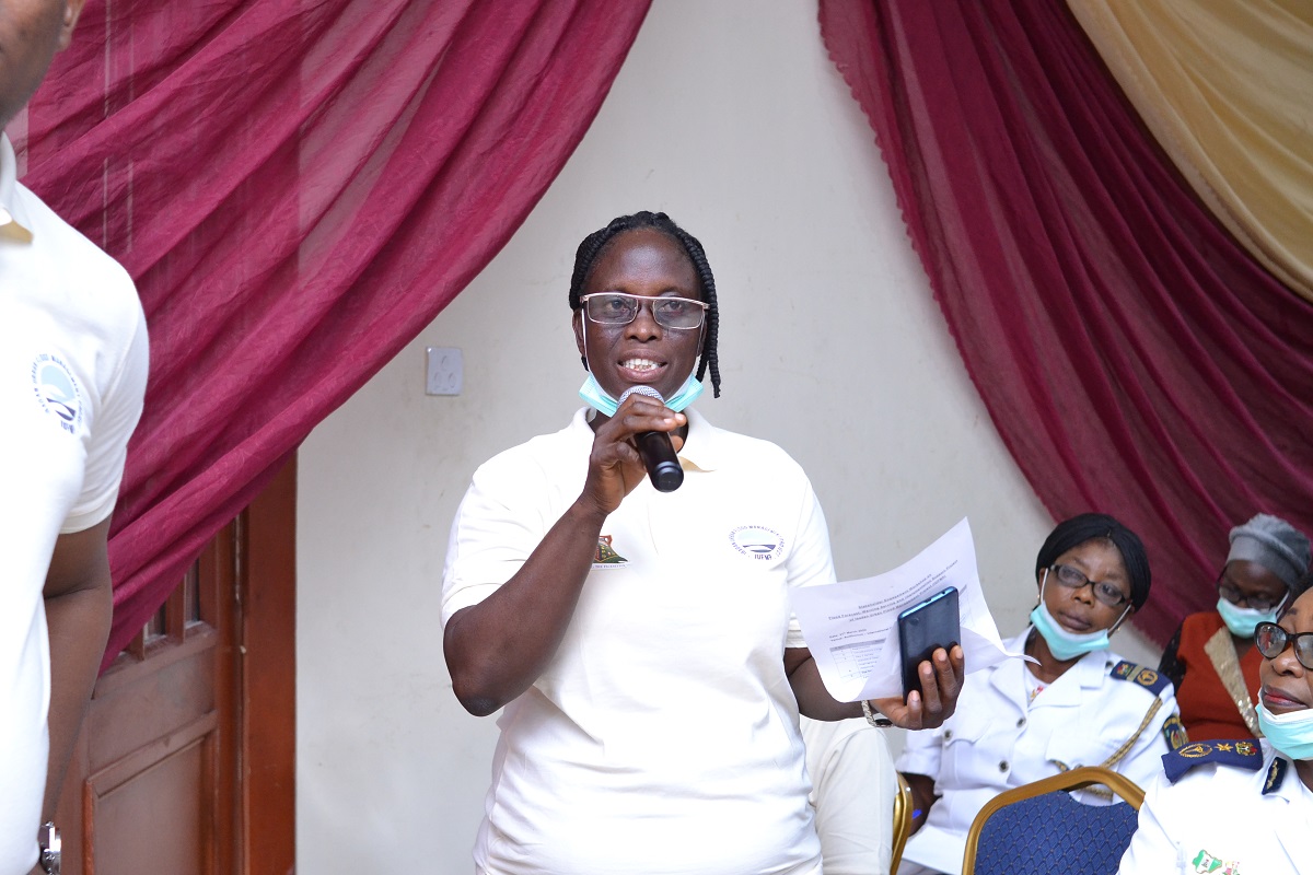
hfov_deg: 37.9
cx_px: 656
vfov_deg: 25.8
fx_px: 1915
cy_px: 438
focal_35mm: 52
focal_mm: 35
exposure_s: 1/125
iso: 1600
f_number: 2.5
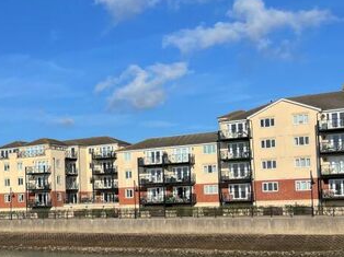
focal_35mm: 58
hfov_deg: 29.9
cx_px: -33
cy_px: 196
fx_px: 576
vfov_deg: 24.9
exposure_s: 1/4831
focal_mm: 4.2
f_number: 1.6
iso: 32
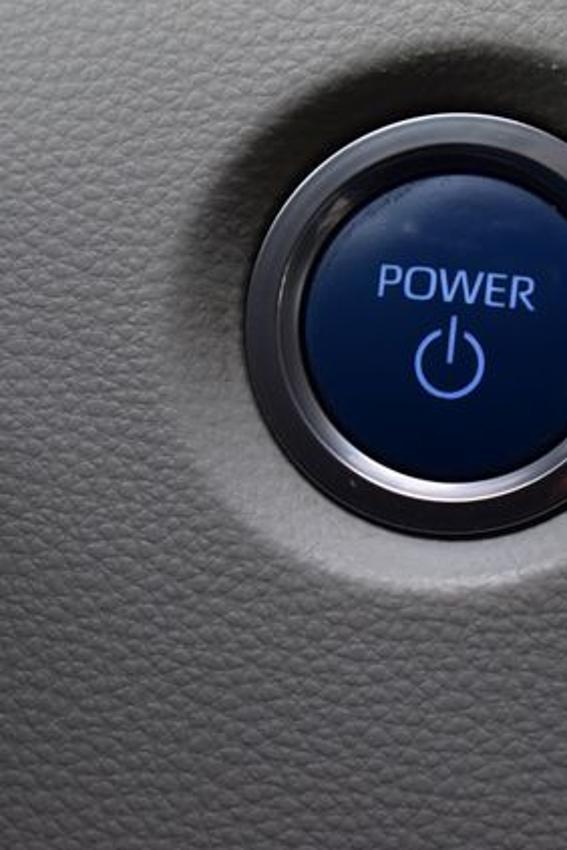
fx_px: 2947
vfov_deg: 16.4
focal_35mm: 125
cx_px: 466
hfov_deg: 10.9
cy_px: 424
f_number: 6.3
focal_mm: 55
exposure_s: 1/15
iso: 640
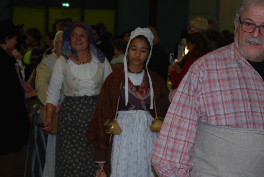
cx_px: 112
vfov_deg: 14.9
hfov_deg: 22.1
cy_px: 95
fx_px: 676
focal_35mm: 92
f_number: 5.6
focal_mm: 48
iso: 200
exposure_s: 1/60
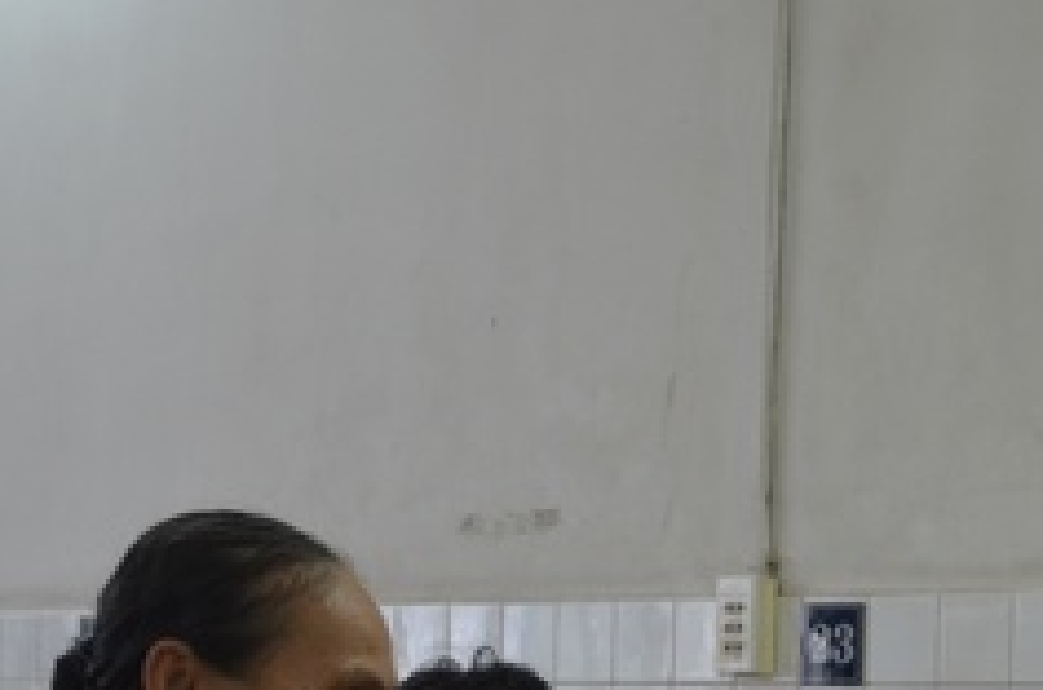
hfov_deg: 21.5
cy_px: 794
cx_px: 1078
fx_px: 2629
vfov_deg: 14.5
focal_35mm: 91
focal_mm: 22
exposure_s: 1/50
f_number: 3.8
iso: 1000
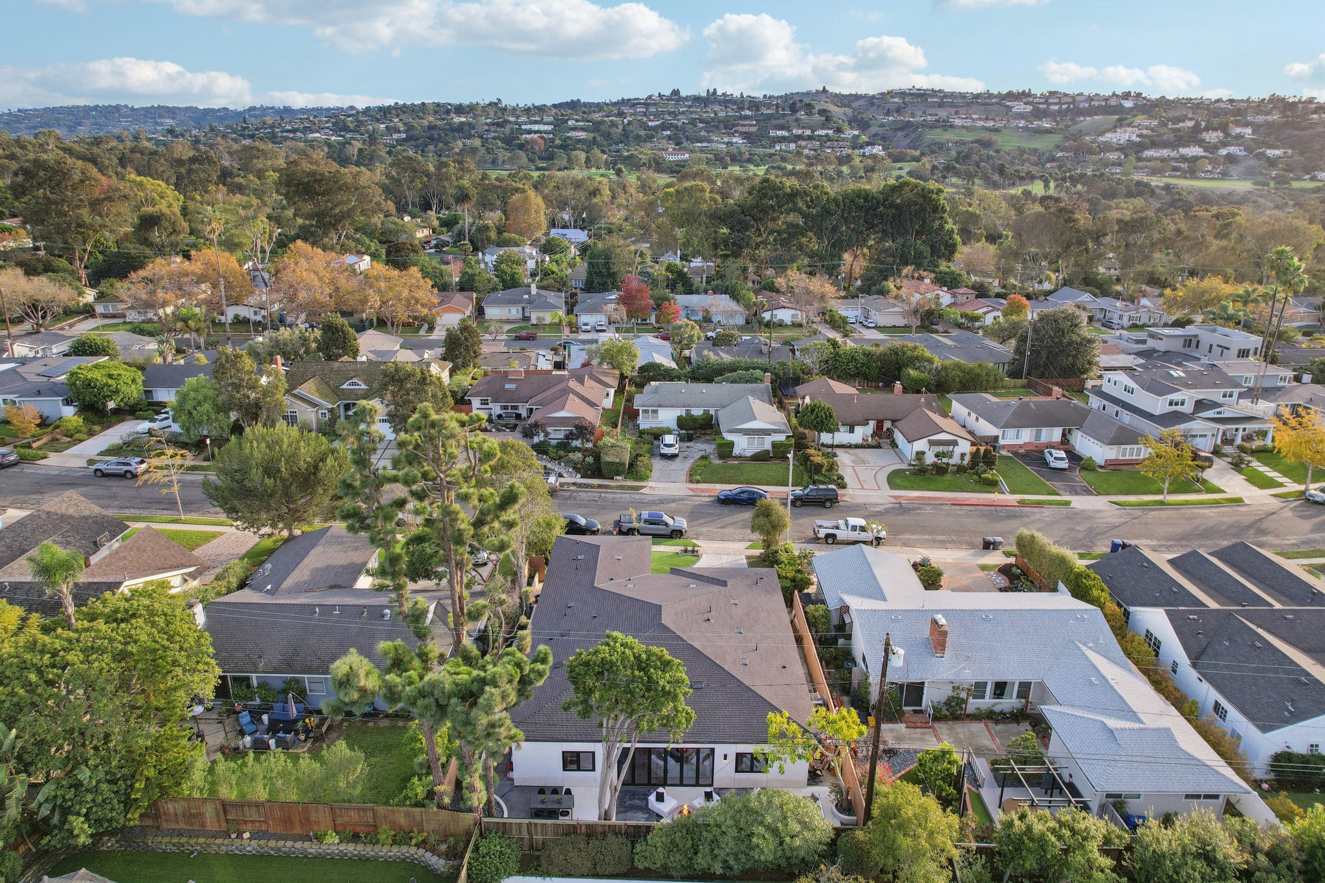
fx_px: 810
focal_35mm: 22
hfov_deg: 78.6
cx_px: 662
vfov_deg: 57.2
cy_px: 442
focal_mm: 8.4
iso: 100
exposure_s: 1/320
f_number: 2.8
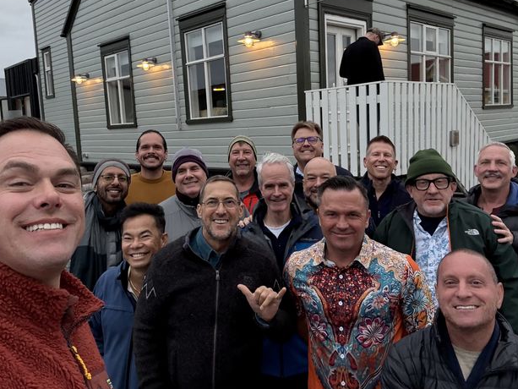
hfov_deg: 60.0
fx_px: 449
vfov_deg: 46.6
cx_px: 256
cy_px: 160
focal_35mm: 30
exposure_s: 1/60
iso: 250
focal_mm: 2.7
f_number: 1.9
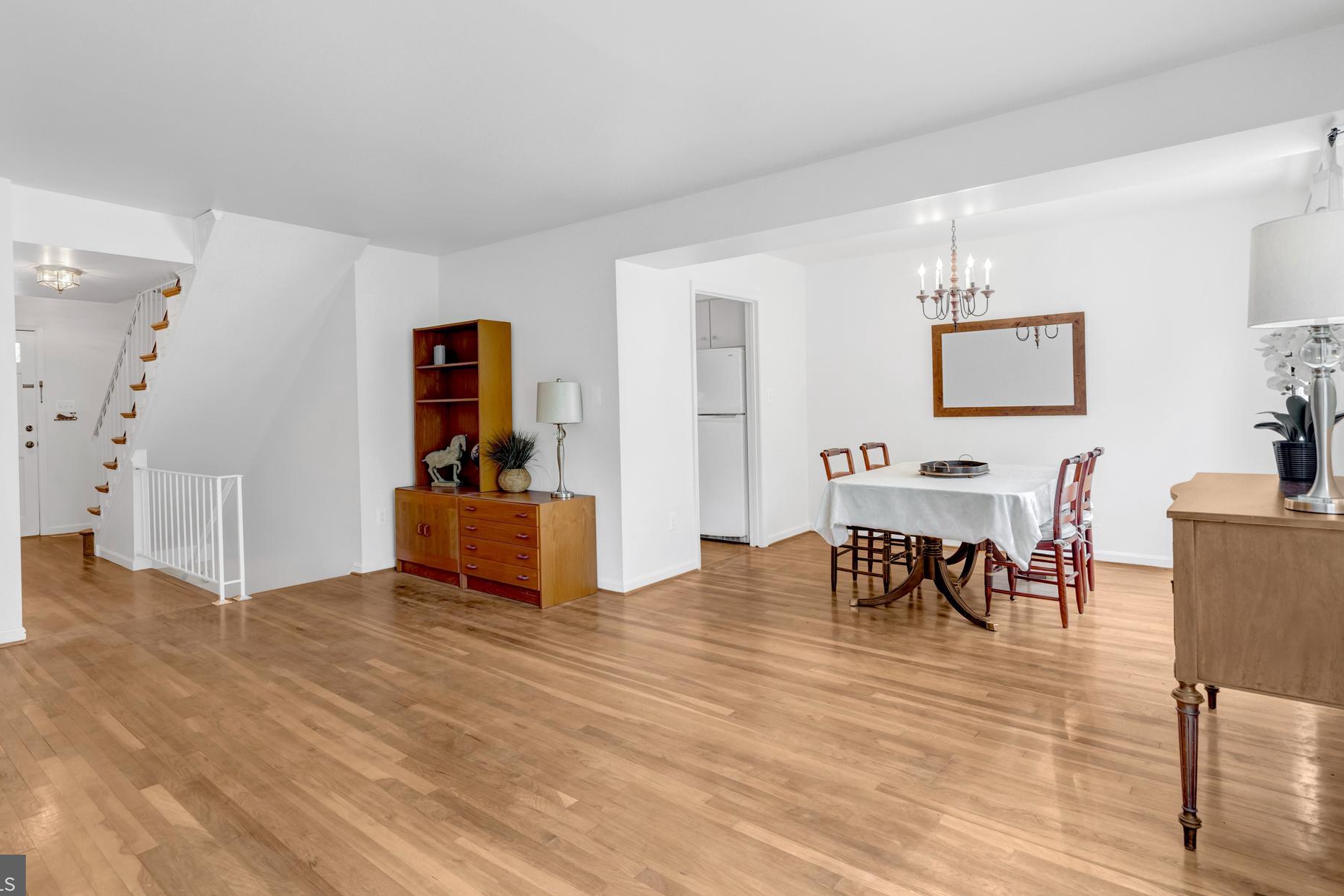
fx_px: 672
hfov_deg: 89.8
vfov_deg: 67.2
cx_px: 618
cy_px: 404
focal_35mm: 18
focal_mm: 16
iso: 1250
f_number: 8
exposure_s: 1/60
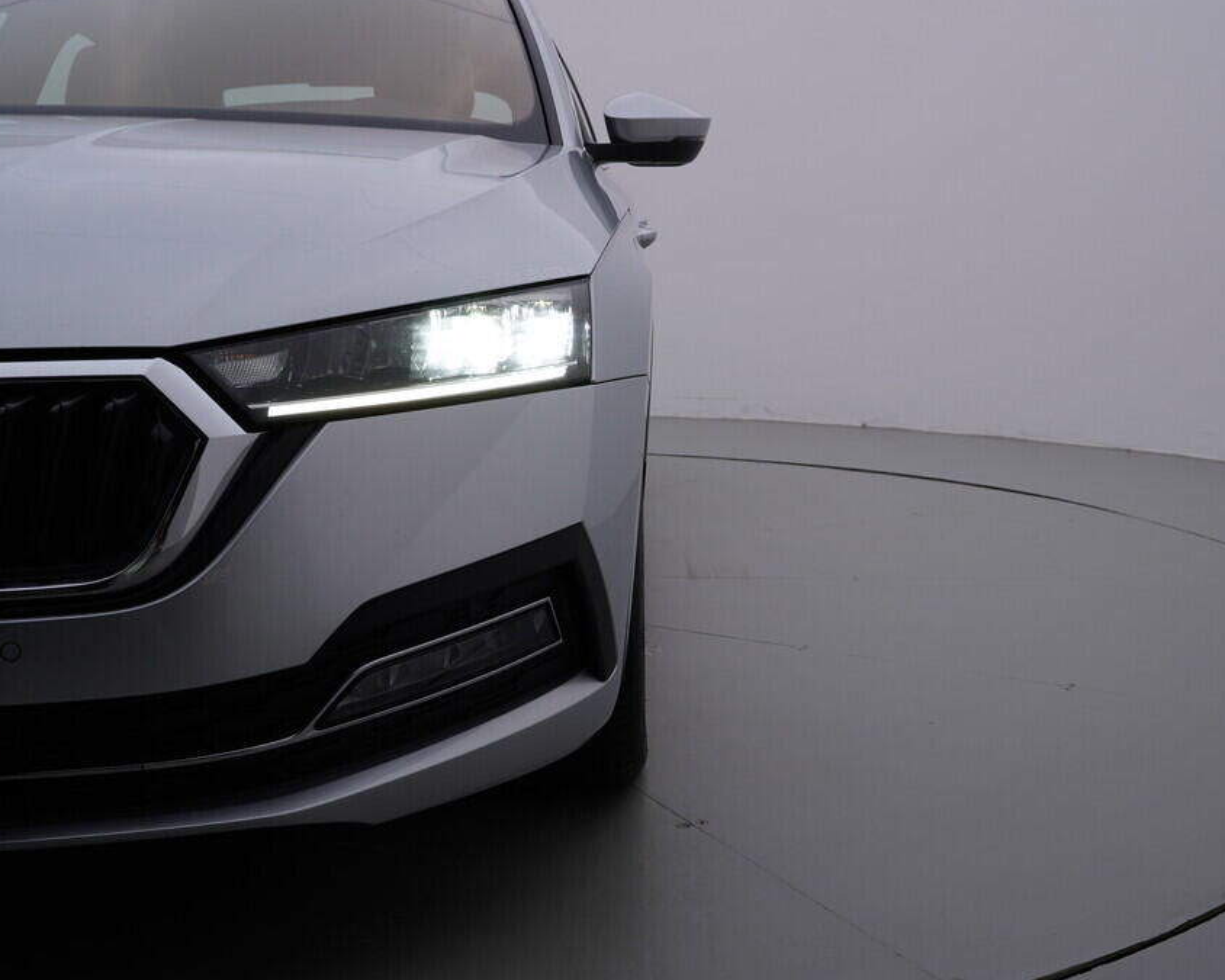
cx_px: 720
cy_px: 490
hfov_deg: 44.6
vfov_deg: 36.5
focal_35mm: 41
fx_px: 1486
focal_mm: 24
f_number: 5.6
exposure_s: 1/125
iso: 125
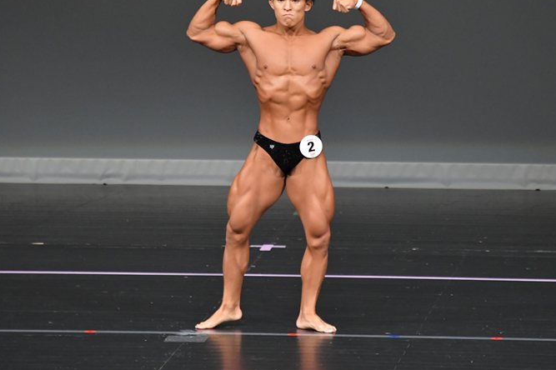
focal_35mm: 436
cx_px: 291
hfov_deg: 4.7
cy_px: 157
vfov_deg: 3.2
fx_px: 6730
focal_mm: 250
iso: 4000
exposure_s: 1/400
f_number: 5.6
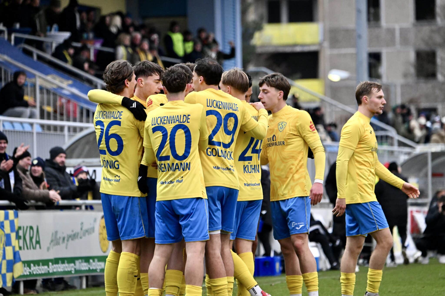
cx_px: 222
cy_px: 148
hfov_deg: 7.9
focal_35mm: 260
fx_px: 3213
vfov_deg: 5.3
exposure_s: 1/1600
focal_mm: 260
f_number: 5.6
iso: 8000
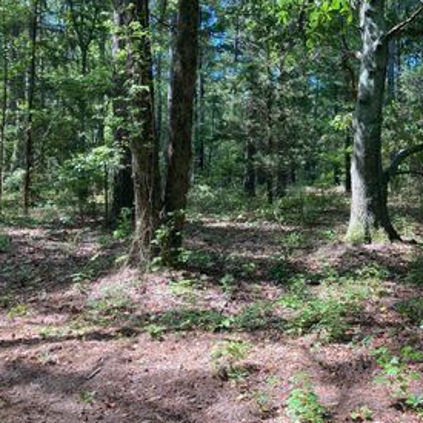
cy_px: 175
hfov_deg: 35.7
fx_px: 622
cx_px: 368
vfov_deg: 37.4
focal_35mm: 45
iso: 25
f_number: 1.8
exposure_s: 1/121
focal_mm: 3.99
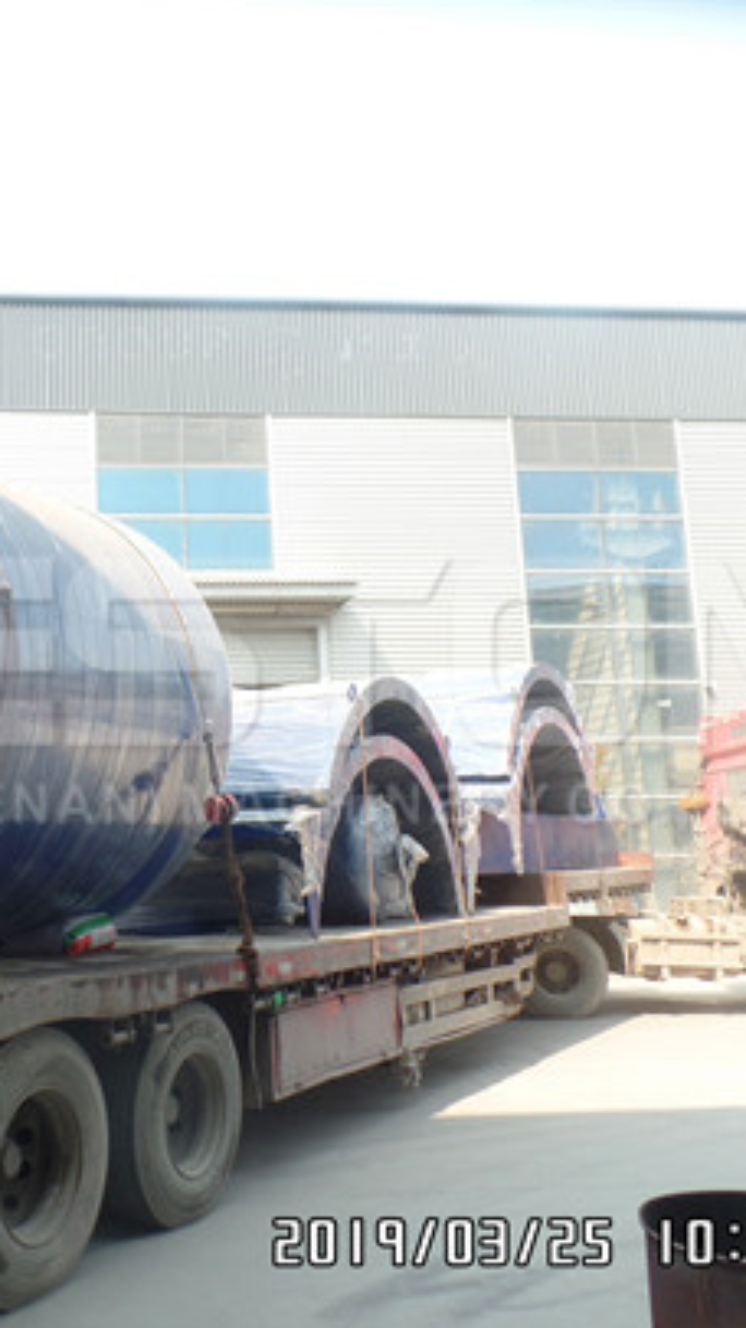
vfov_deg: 58.0
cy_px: 662
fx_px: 1197
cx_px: 46
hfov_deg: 32.5
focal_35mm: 34
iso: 80
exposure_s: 1/180
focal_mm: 4.1
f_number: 3.5
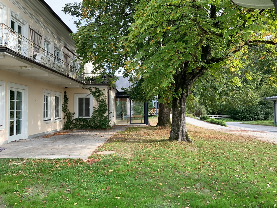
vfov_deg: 48.2
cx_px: 138
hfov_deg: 61.7
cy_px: 104
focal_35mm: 29
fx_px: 232
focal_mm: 3
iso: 16
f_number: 1.8
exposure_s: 1/305
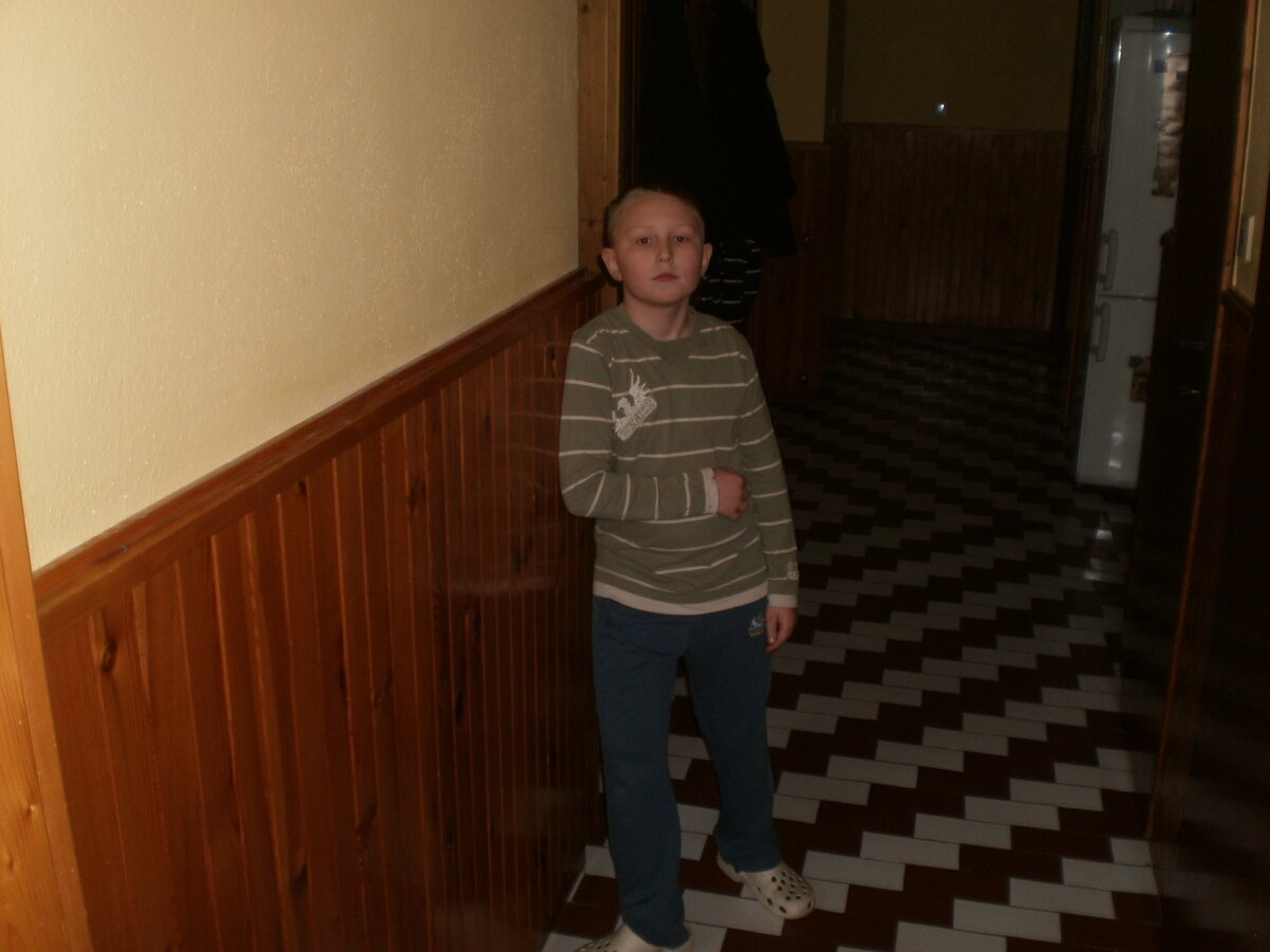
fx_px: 1321
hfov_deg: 51.4
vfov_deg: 39.7
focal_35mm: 36
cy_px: 476
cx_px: 635
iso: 125
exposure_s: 1/30
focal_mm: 6.3
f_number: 3.1
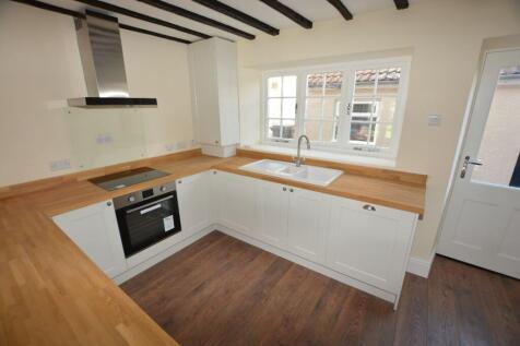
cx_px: 260
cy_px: 173
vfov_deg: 77.3
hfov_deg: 100.4
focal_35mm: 15
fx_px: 217
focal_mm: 10
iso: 200
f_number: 4
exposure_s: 1/60
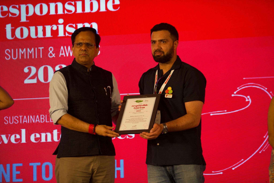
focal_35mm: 140
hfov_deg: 14.7
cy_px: 92
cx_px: 137
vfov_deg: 9.8
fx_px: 1066
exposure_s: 1/320
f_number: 2.8
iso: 800
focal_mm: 140
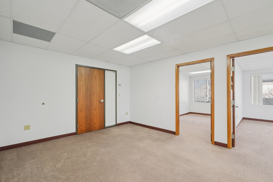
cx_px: 136
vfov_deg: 75.1
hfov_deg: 98.2
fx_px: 118
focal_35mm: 16
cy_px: 91
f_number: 8
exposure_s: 1/6
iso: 800
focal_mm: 10.4
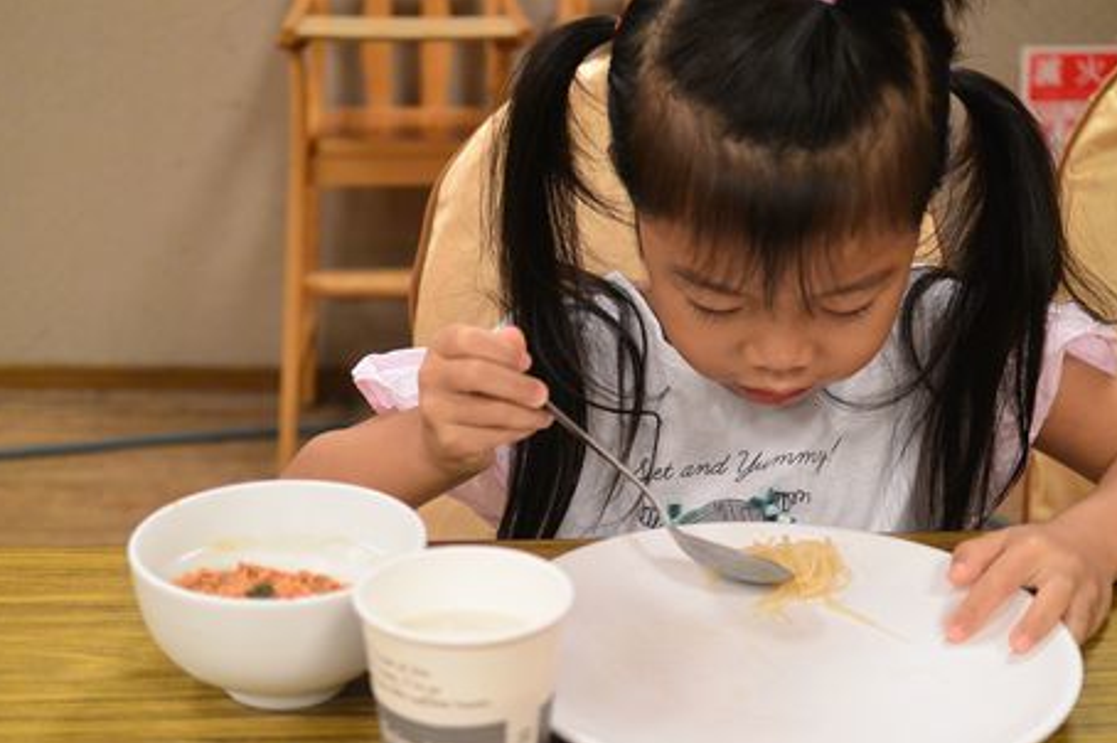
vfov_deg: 25.0
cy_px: 405
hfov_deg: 36.9
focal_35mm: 54
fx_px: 1674
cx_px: 522
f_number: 1.8
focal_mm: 18.5
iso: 400
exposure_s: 1/160
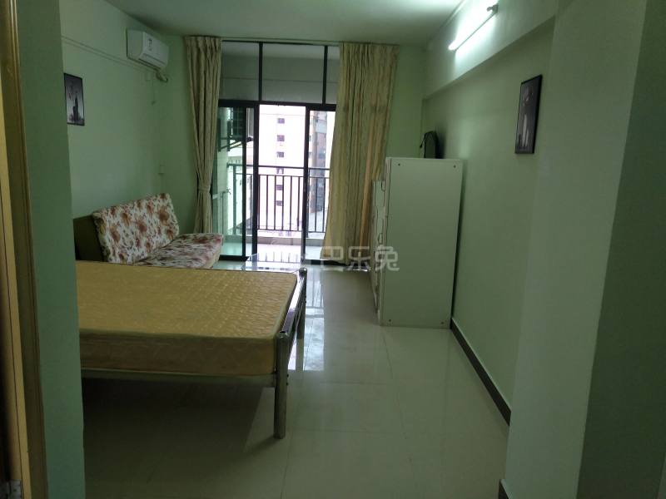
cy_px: 250
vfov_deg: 61.1
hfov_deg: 76.4
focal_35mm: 22
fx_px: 423
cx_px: 333
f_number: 2
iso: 125
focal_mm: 3.79
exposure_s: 1/33.3
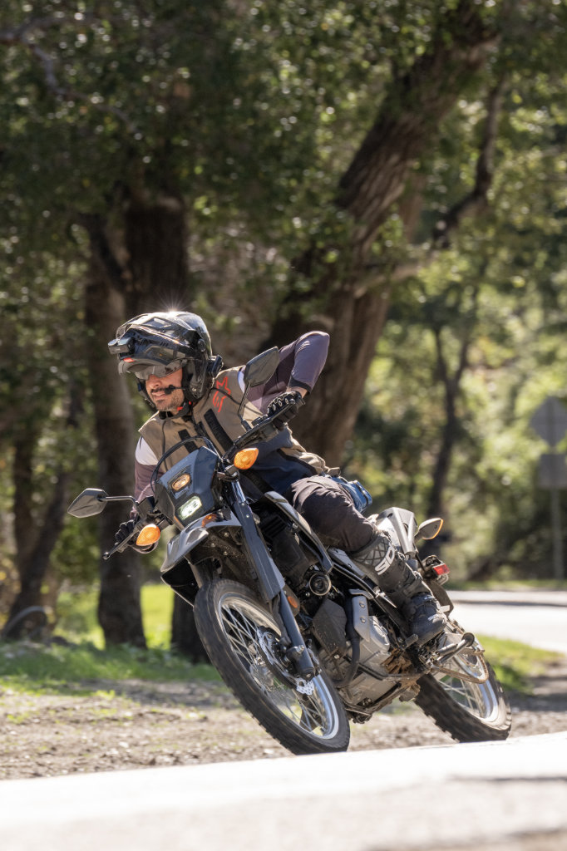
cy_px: 426
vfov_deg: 10.3
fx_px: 4728
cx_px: 284
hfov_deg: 6.9
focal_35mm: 200
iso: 400
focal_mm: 200
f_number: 5.6
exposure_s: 1/1000
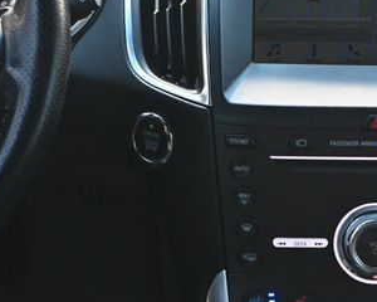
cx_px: 367
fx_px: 1406
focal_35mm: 126
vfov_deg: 12.2
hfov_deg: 15.0
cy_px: 101
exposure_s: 1/125
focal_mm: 42
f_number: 5.6
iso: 1400
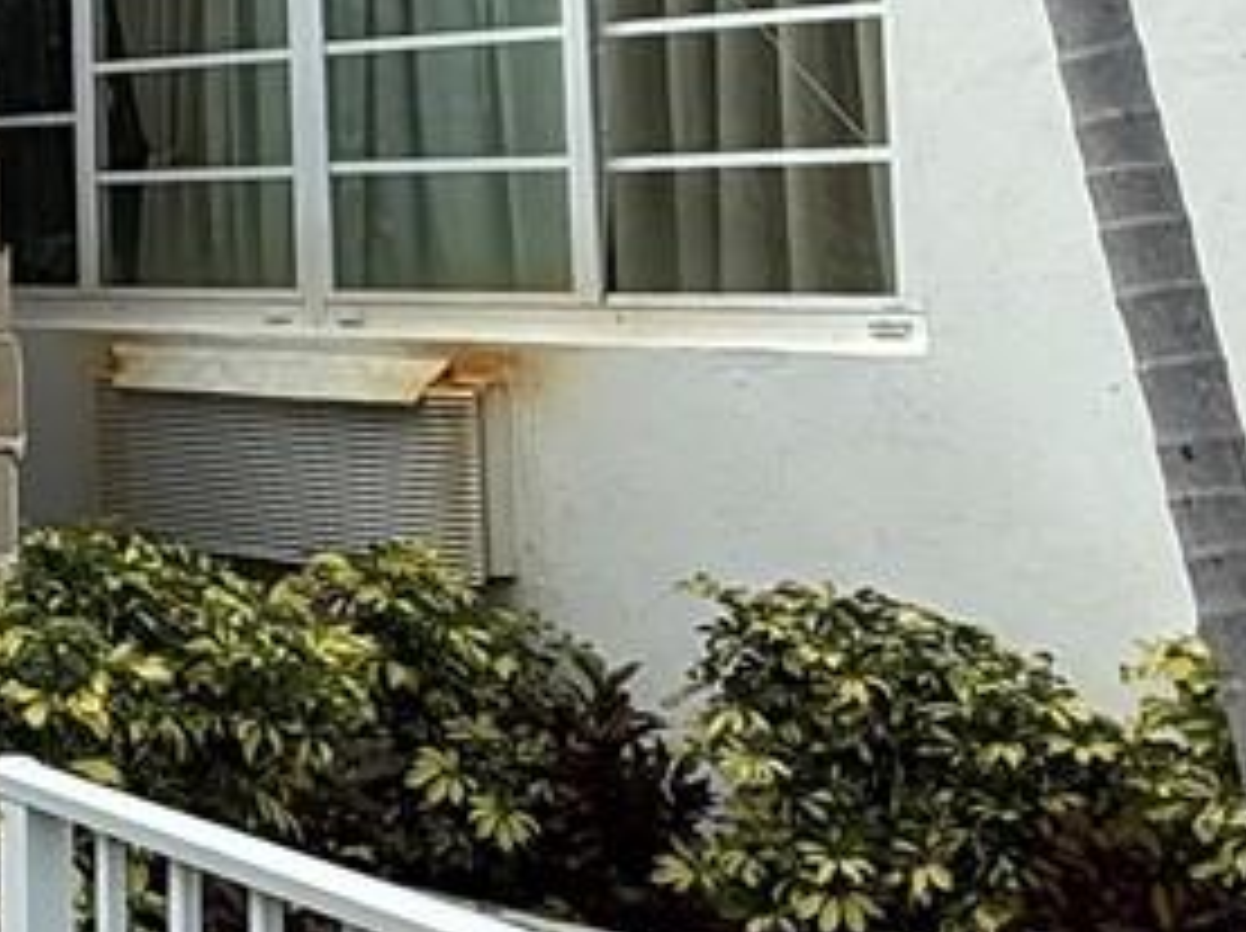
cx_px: -1039
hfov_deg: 18.5
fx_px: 2912
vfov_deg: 17.7
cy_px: -14
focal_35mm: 81
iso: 50
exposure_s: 1/1125
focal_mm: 2.22
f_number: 2.2
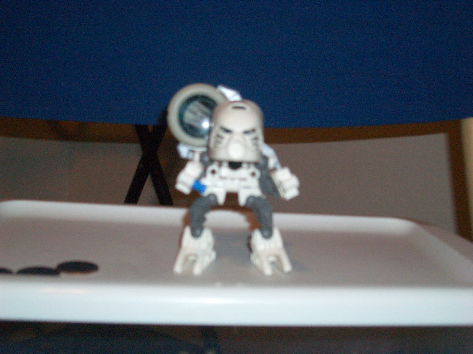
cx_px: 236
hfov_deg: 38.9
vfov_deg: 29.7
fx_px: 670
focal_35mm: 49
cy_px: 177
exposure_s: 1/60
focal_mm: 8.2
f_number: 3.1
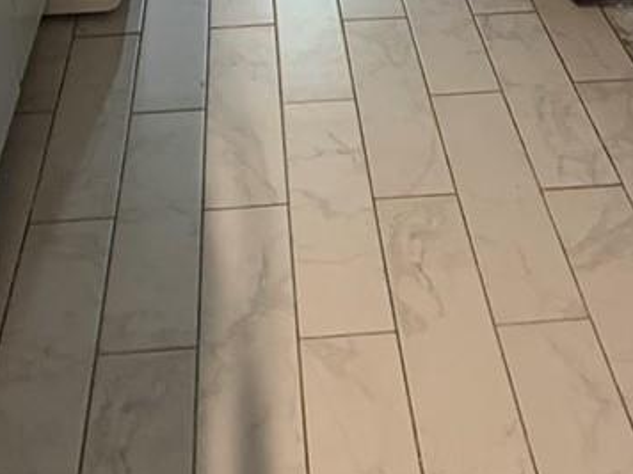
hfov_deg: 30.7
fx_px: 1152
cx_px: 336
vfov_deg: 19.3
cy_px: -300
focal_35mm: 63
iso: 640
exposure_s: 1/60
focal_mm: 2.22
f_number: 2.2
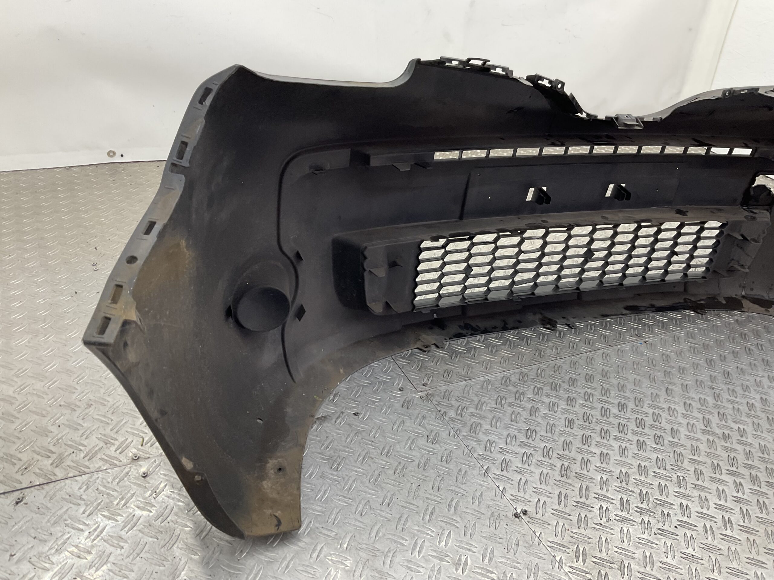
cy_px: 290
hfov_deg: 61.7
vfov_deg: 48.2
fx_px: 648
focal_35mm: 29
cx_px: 387
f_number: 1.8
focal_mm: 3
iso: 50
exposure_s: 1/120
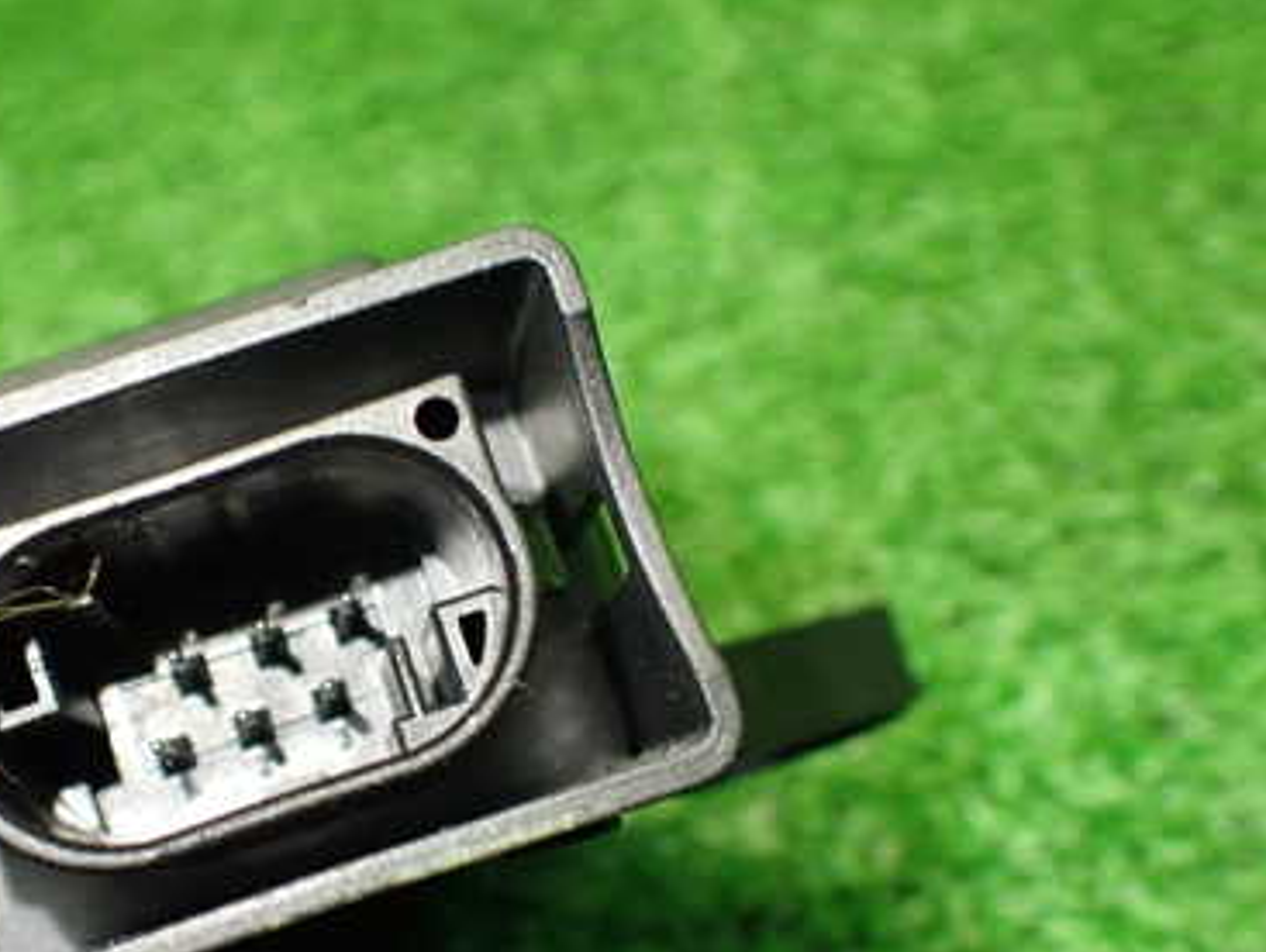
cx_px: 376
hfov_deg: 38.2
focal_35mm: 49
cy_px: 631
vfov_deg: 29.5
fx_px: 1794
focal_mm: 5.4
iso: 640
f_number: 2.3
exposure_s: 1/125
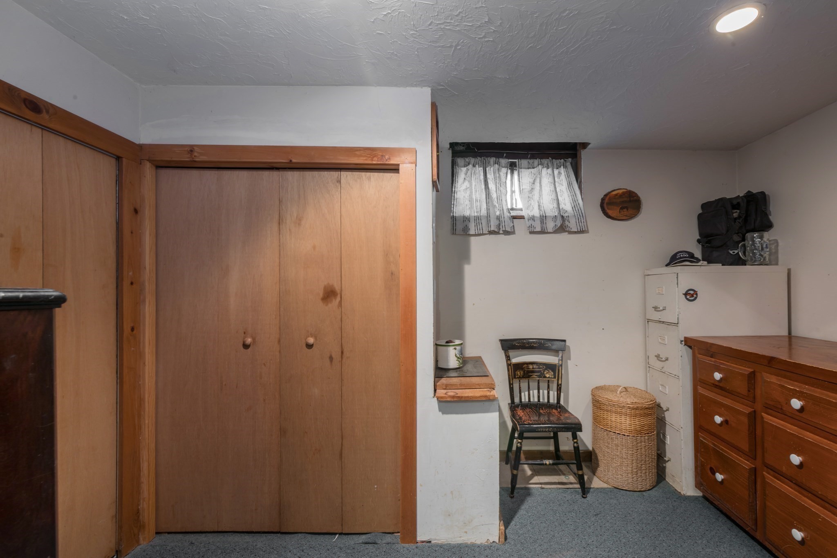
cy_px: 279
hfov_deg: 104.3
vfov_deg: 81.2
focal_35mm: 14
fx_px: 325
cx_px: 418
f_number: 16
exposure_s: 8
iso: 100
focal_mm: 14
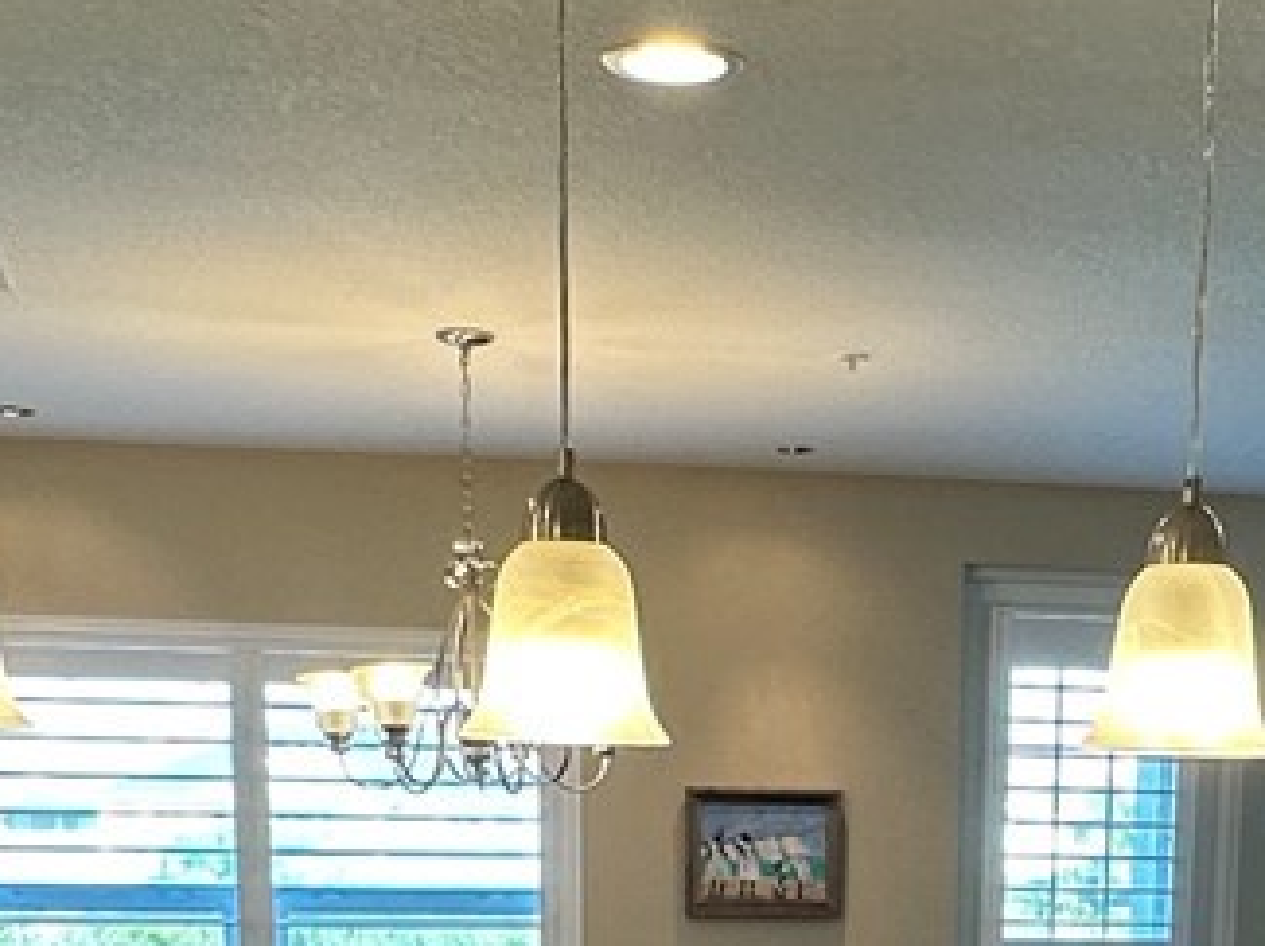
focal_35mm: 69
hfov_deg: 28.0
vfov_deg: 18.7
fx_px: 2519
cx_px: 833
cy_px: 1429
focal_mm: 2.22
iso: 100
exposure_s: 1/120
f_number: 2.2
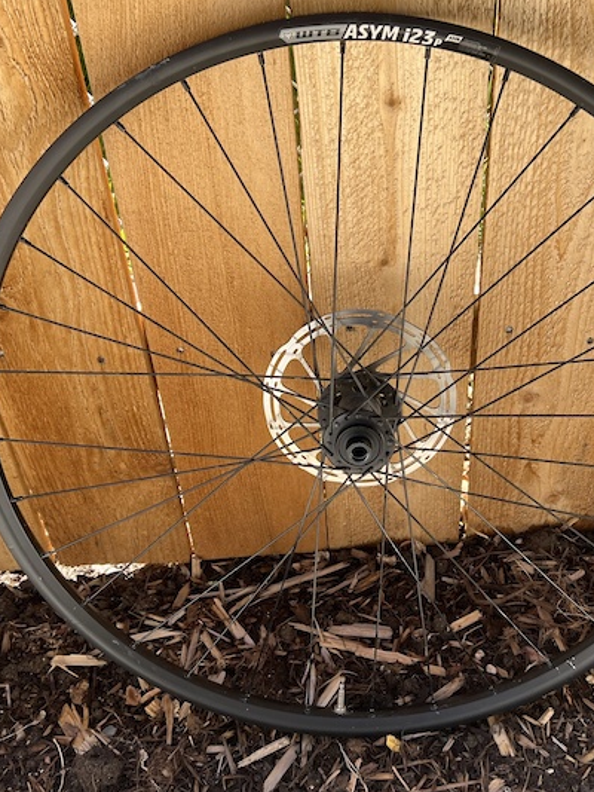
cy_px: 322
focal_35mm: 39
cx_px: 364
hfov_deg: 36.7
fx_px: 892
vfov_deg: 47.6
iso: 50
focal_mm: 5.7
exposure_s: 1/753
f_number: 1.5
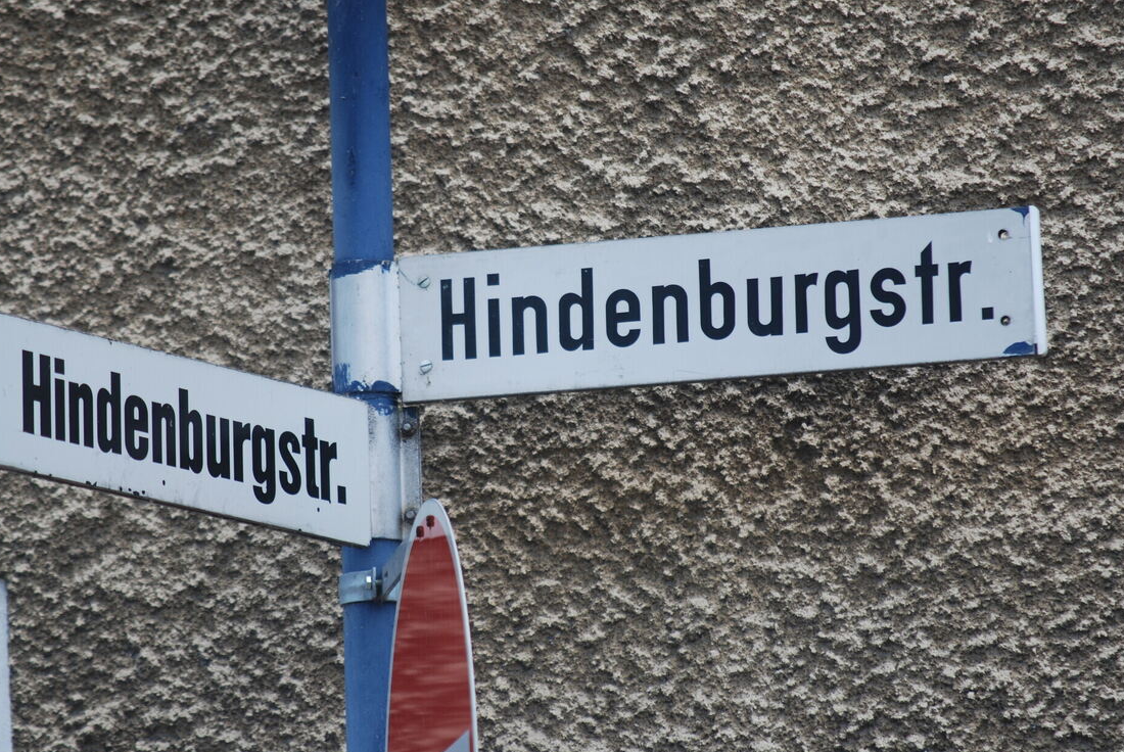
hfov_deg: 6.3
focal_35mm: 326
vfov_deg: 4.2
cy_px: 367
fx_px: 10189
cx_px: 530
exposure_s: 1/500
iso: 200
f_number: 2.8
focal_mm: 200
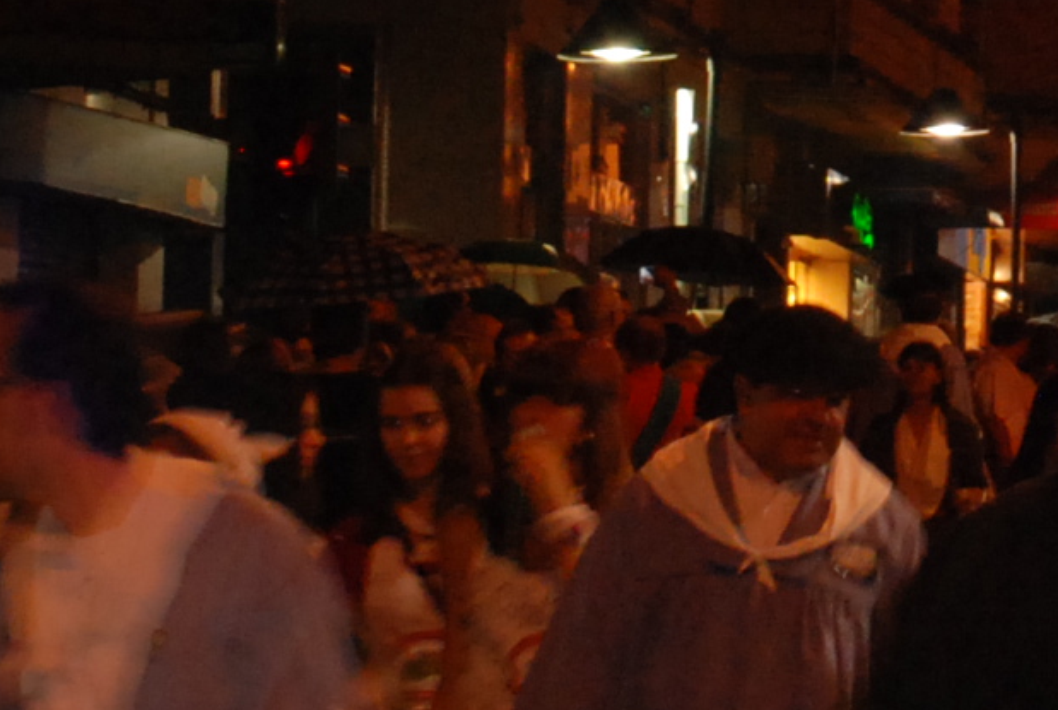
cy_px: -287
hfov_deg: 6.6
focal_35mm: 309
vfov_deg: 4.4
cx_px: 1584
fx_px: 9096
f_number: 10
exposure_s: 1/10
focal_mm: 44
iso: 800
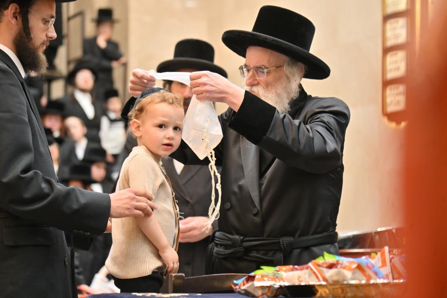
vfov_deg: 12.5
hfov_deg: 18.6
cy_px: 149
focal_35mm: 110
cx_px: 224
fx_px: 1366
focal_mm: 110
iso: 1000
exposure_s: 1/200
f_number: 4
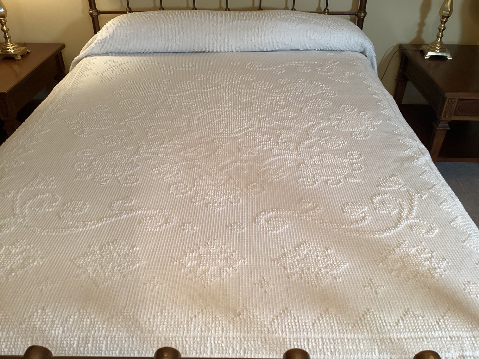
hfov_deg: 58.3
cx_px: 240
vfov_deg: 45.4
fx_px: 429
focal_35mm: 31
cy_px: 180
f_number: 2.4
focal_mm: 3.3
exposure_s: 1/50
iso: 125
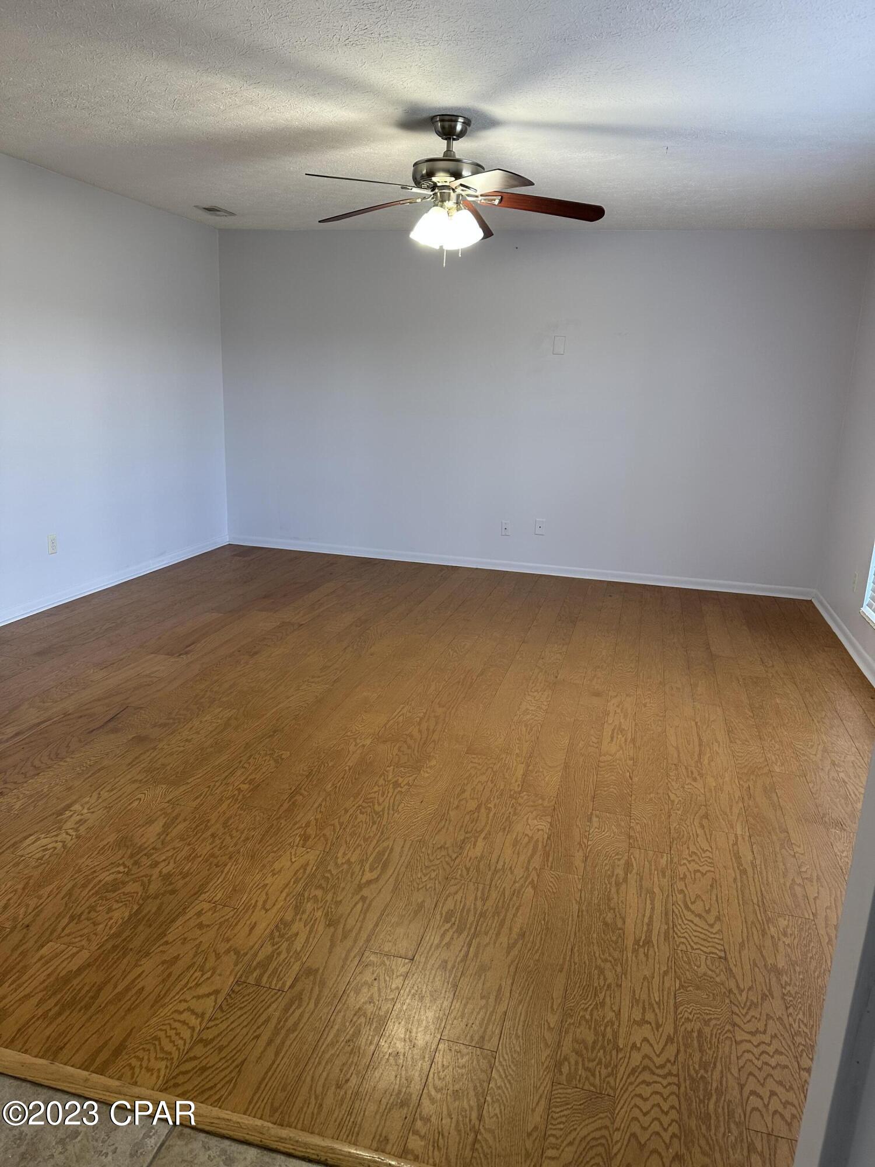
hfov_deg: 56.8
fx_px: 809
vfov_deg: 71.6
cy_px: 584
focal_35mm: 24
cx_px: 438
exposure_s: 1/60
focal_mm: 6.86
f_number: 1.78
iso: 125
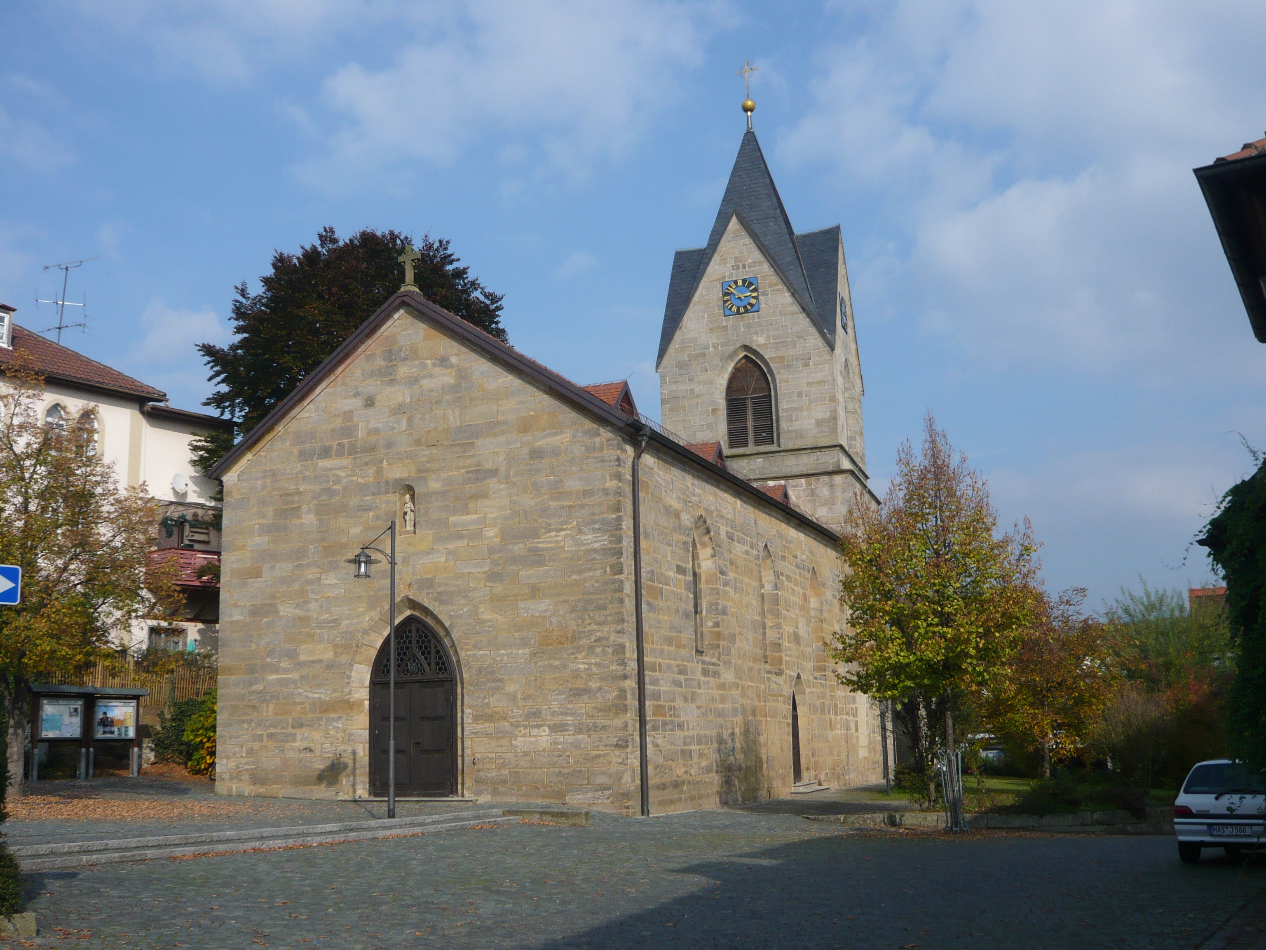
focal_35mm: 34
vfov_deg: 41.8
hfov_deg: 54.0
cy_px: 475
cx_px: 633
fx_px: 1243
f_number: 9
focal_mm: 5.5
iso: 100
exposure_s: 1/200
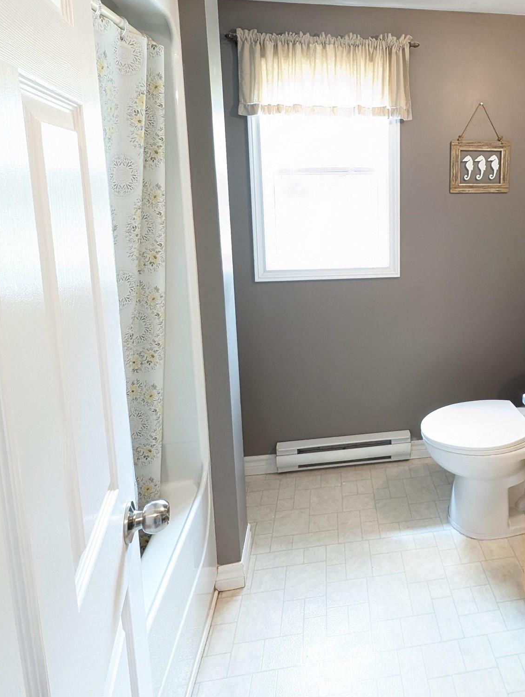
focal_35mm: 20
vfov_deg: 79.4
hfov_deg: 62.0
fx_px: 404
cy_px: 242
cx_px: 400
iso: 289
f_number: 2.2
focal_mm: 1.95
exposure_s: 1/27.1
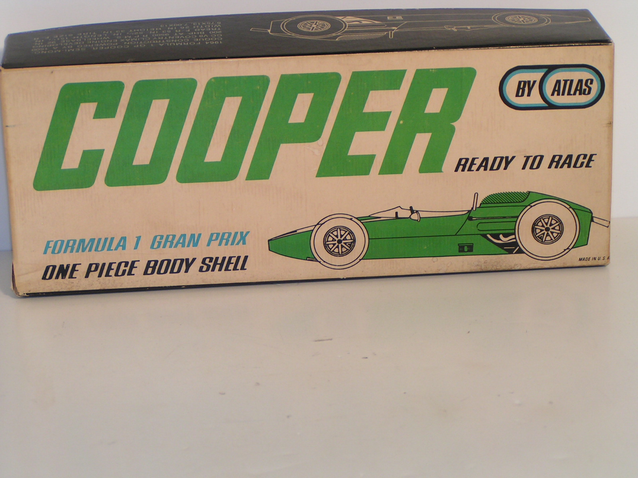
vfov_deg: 13.0
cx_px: 319
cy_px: 239
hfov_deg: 17.3
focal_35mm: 114
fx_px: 2101
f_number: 3.5
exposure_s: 1/250
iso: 50
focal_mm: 17.4
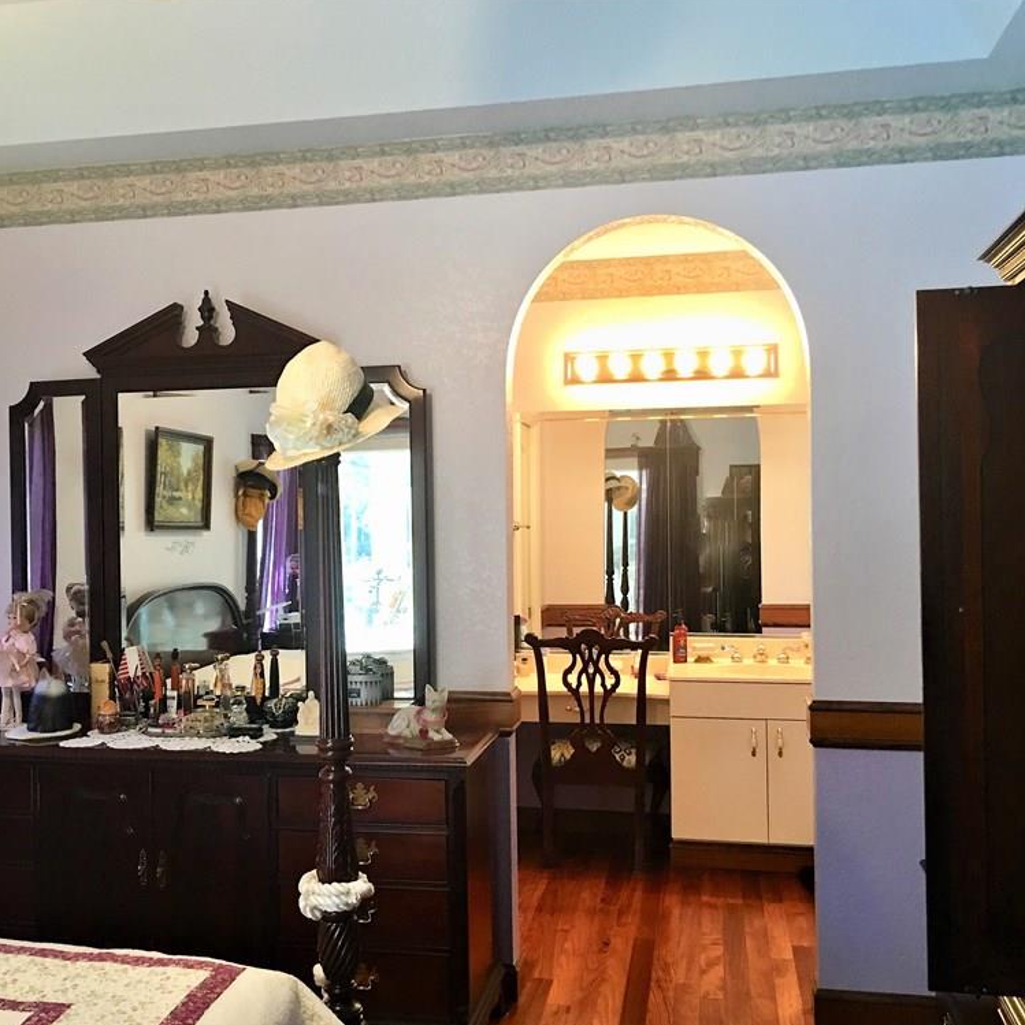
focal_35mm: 35
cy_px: 519
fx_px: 1173
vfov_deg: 47.2
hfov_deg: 47.1
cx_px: 433
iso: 50
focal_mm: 4.15
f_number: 2.2
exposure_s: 1/15
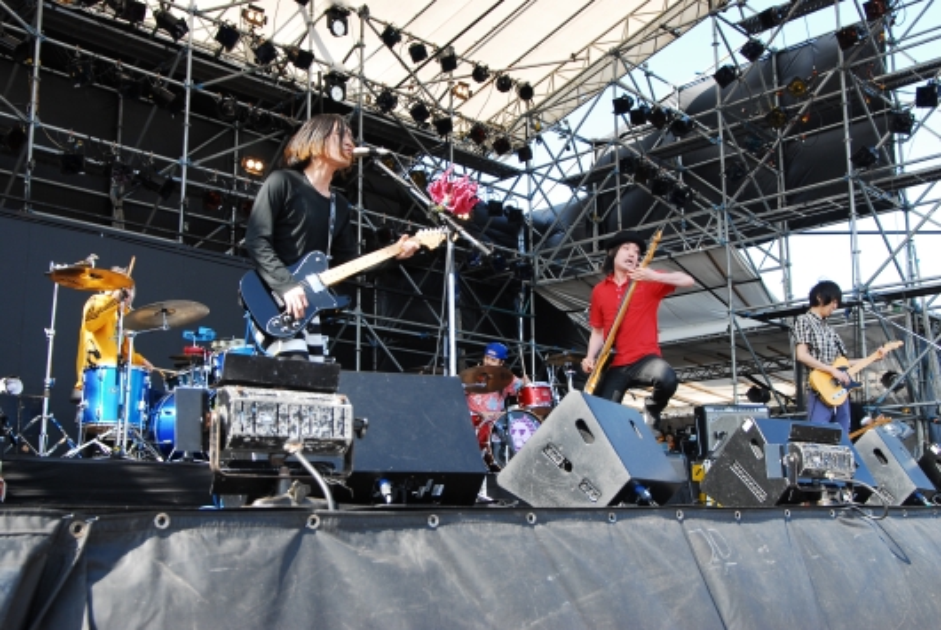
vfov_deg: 34.3
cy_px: 315
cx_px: 470
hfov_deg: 49.5
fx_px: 1021
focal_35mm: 39
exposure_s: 1/200
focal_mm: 26
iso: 200
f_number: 6.3
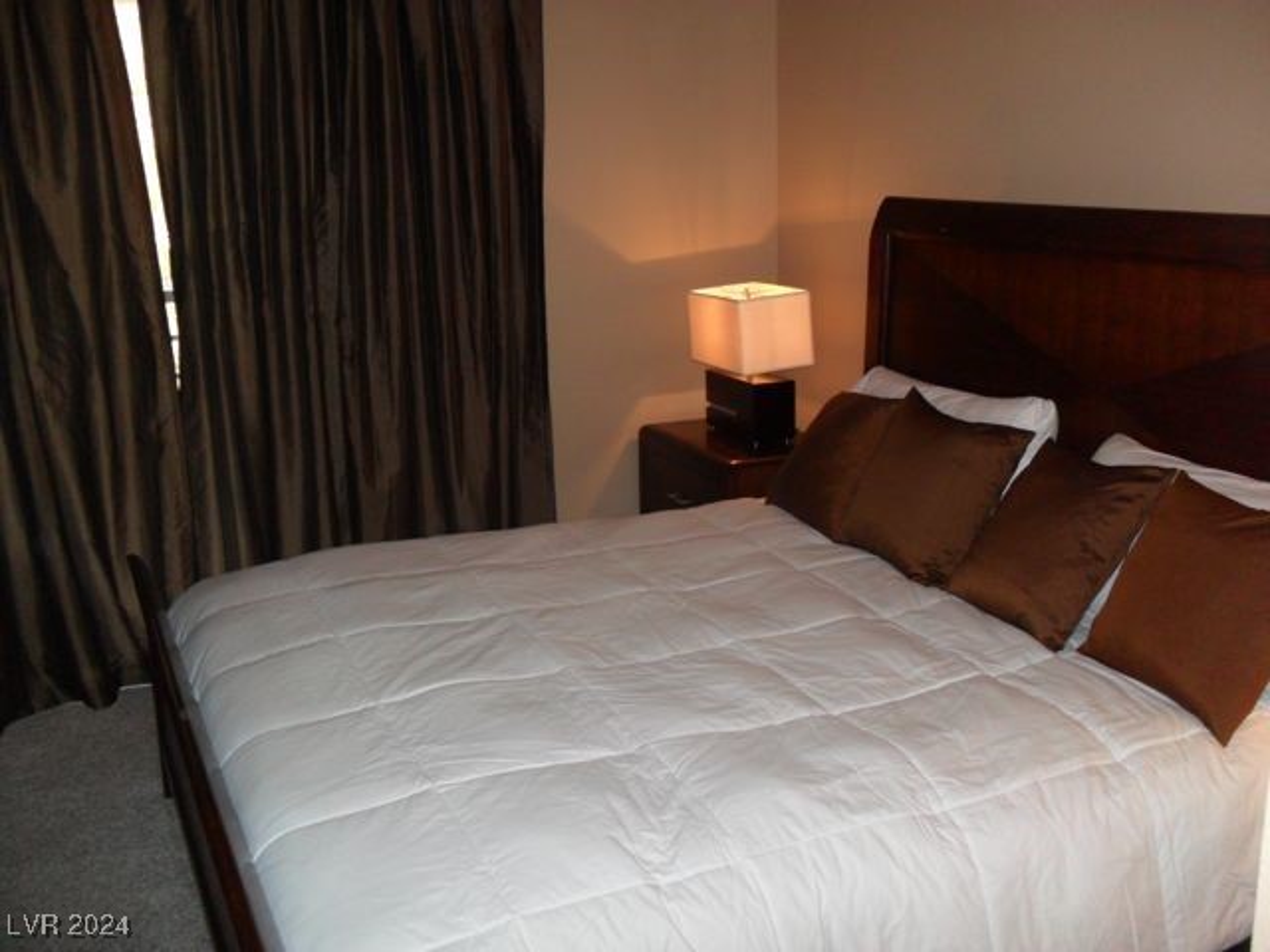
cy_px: 476
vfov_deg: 40.7
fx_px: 1284
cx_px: 635
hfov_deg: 52.6
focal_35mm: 35
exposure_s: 1/45
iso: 200
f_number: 3
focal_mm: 6.3
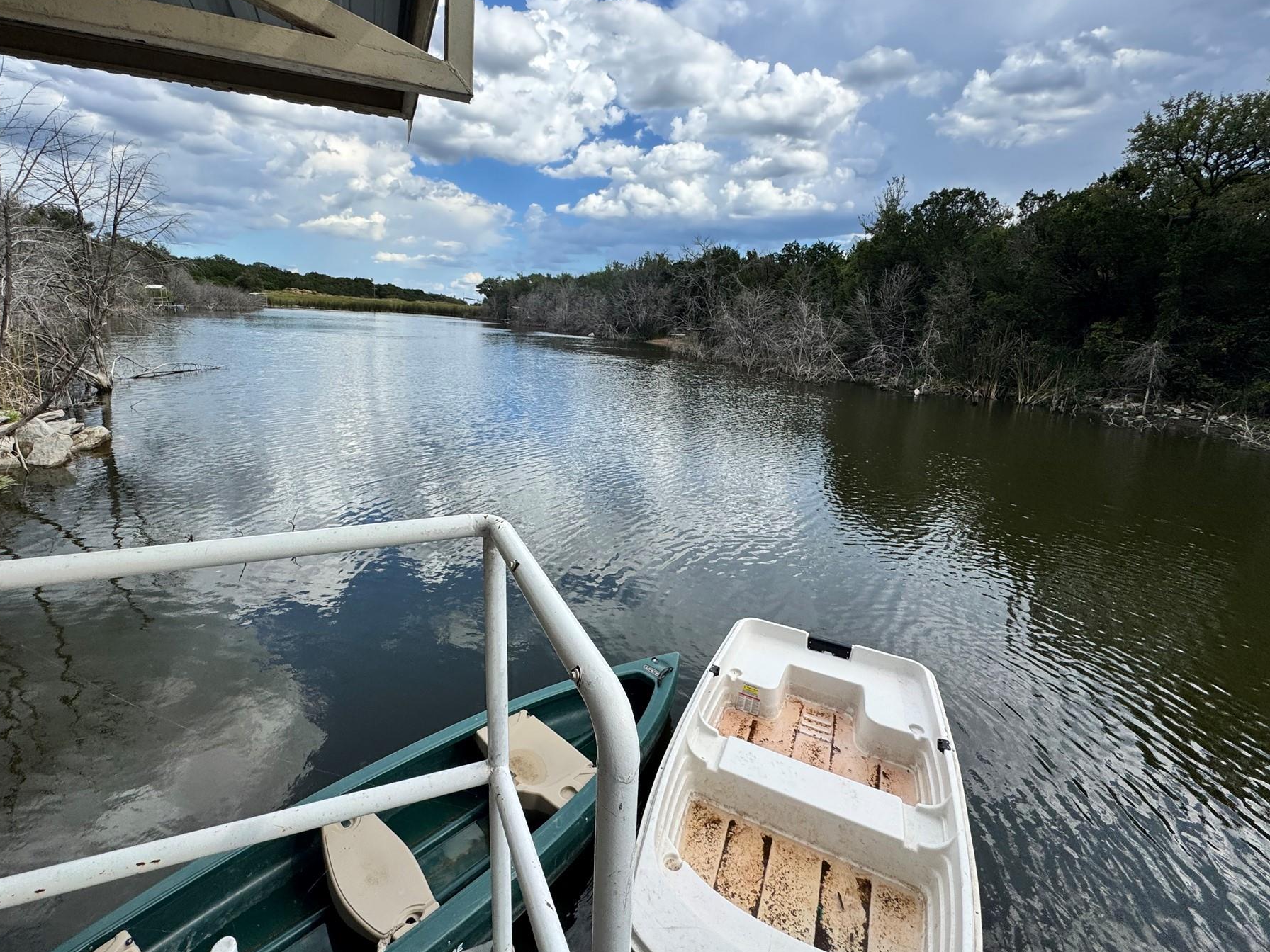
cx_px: 579
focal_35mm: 16
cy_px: 434
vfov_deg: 77.9
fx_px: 587
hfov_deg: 94.3
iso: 50
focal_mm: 2.22
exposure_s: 1/1477
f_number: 2.2
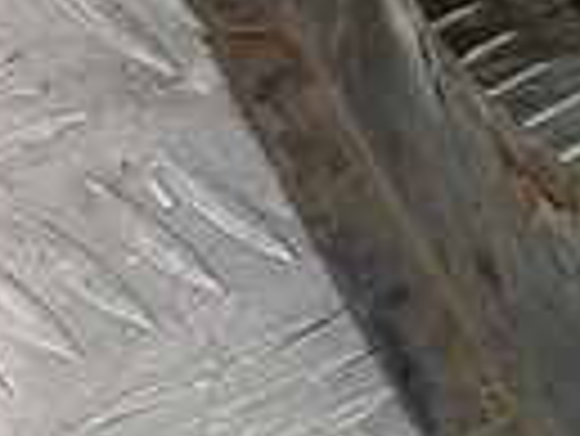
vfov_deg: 6.9
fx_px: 3589
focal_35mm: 214
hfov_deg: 8.2
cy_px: 58
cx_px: 1596
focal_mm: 4.11
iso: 140
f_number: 1.6
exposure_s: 1/50
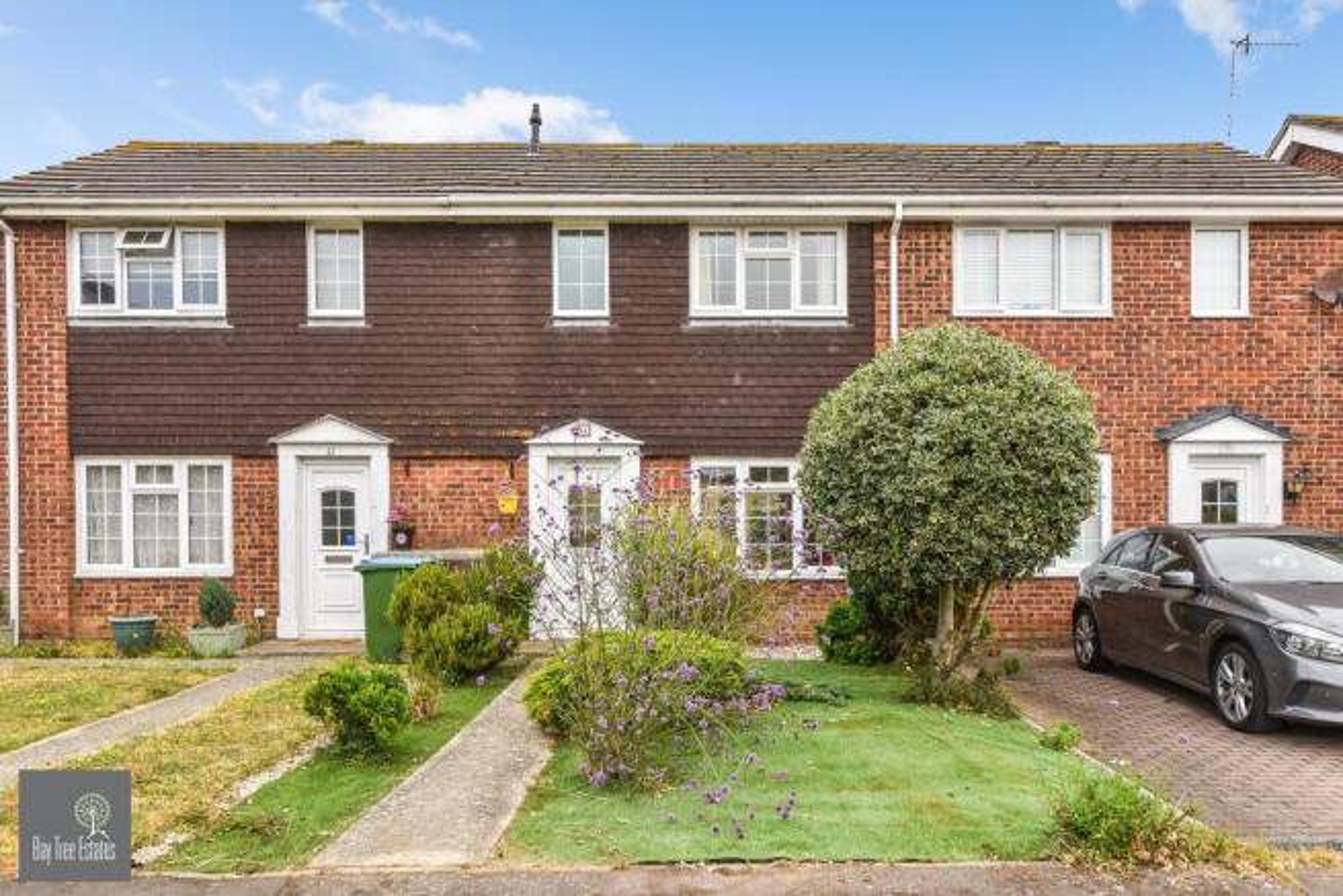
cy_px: 448
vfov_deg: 53.2
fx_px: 895
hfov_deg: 73.7
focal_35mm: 24
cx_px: 672
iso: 250
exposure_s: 1/160
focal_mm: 24
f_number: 8
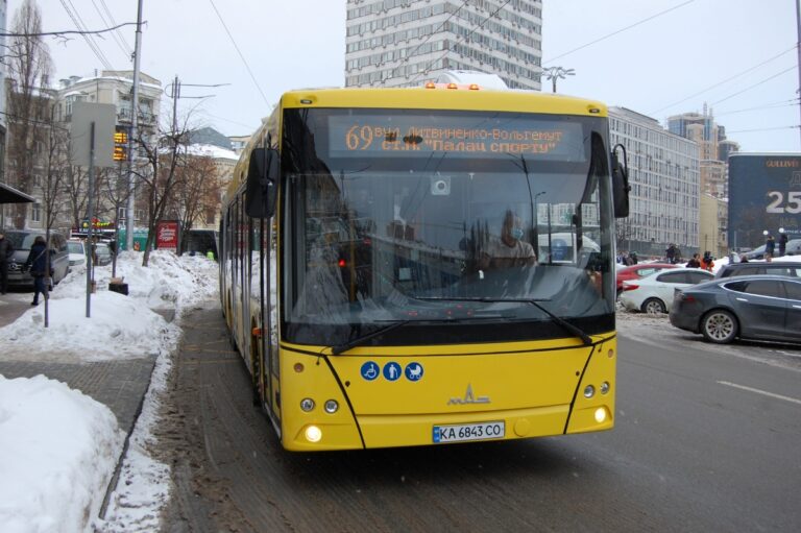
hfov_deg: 49.6
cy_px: 266
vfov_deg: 34.2
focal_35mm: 39
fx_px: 867
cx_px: 400
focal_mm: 26
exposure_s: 1/125
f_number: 5.6
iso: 400
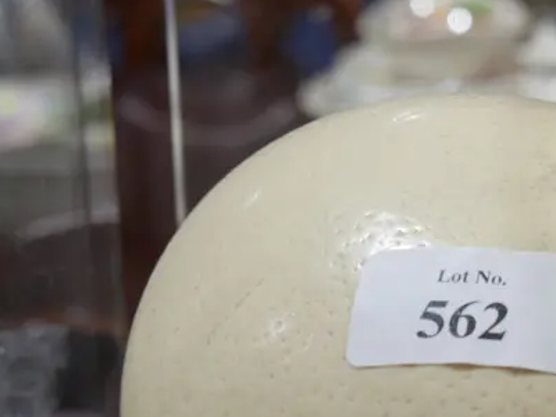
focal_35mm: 128
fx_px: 2056
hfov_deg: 15.1
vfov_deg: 11.4
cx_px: 553
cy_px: 496
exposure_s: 1/60
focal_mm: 25
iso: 320
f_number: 5.3
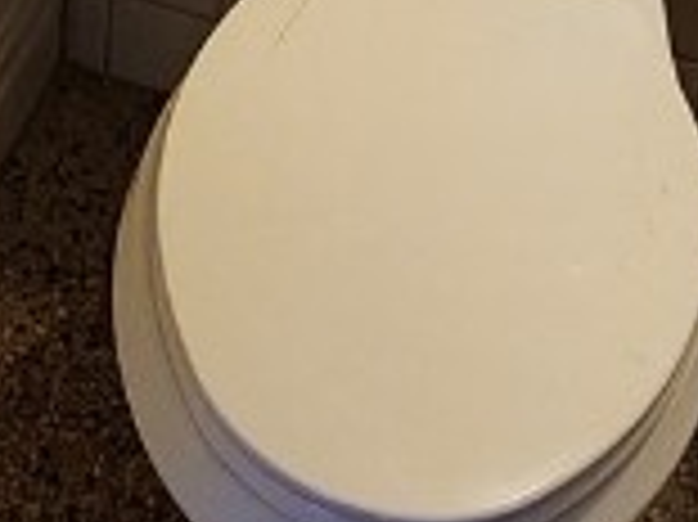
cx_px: 113
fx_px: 1733
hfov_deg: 22.4
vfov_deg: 12.0
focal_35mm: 86
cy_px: -886
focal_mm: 2.2
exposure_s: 1/30
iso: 400
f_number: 2.2
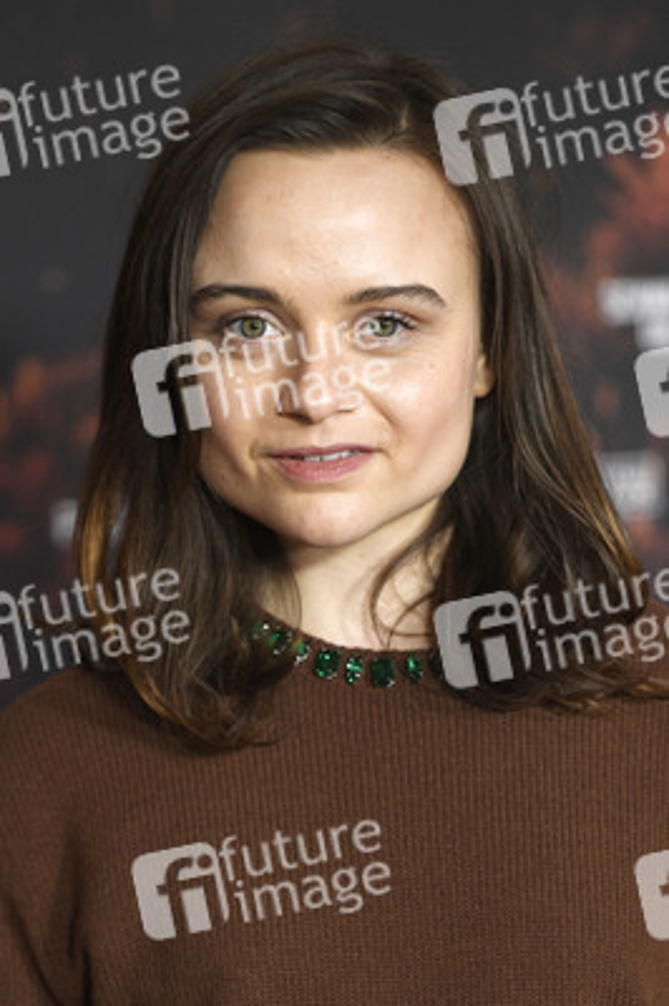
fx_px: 5165
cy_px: 503
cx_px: 334
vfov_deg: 11.1
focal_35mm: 185
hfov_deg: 7.4
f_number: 4
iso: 1250
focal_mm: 185
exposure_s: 1/500
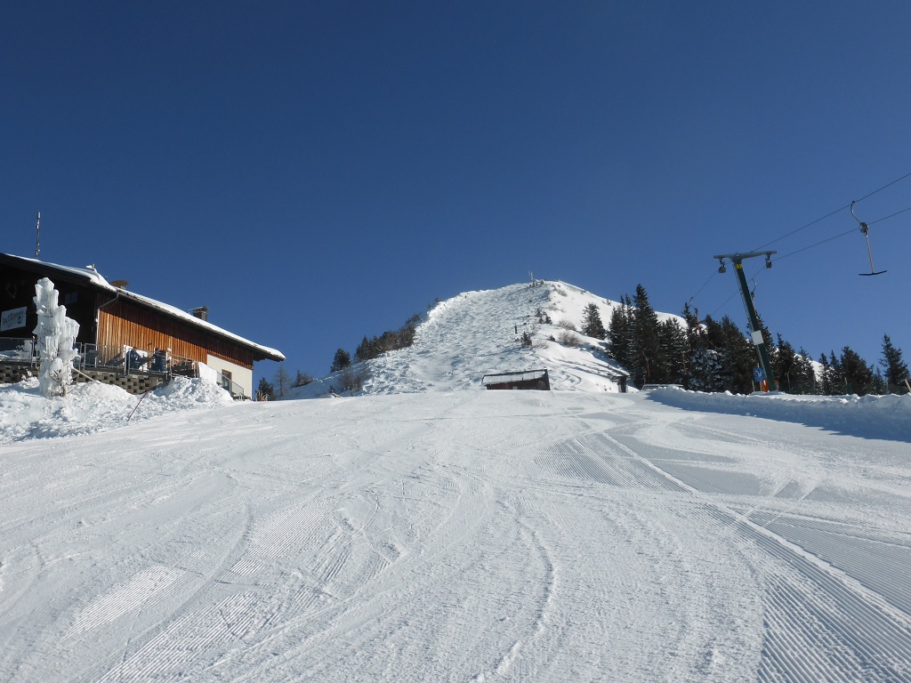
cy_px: 342
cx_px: 456
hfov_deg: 52.6
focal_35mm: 35
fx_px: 921
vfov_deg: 40.7
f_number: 5
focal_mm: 6.1
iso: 100
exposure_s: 1/1600
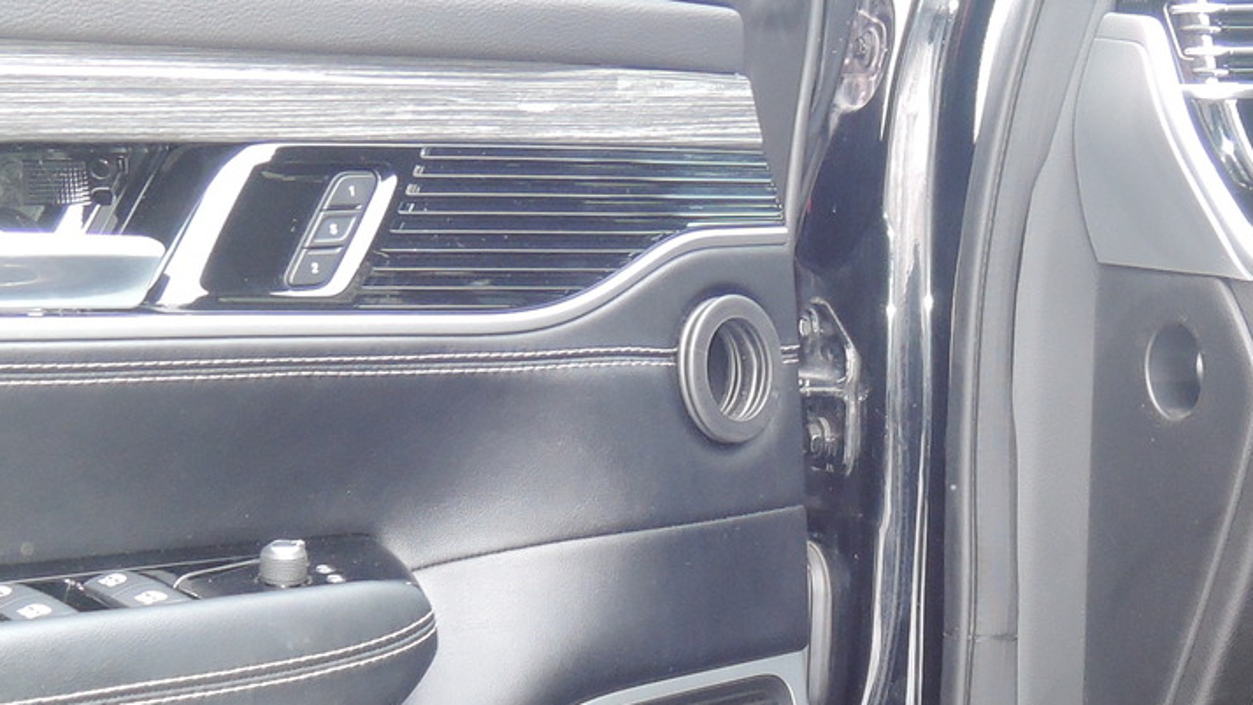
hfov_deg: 28.0
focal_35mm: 75
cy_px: 687
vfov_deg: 15.8
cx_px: 837
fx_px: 2492
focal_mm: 5.1
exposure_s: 1/80
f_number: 2.8
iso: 320
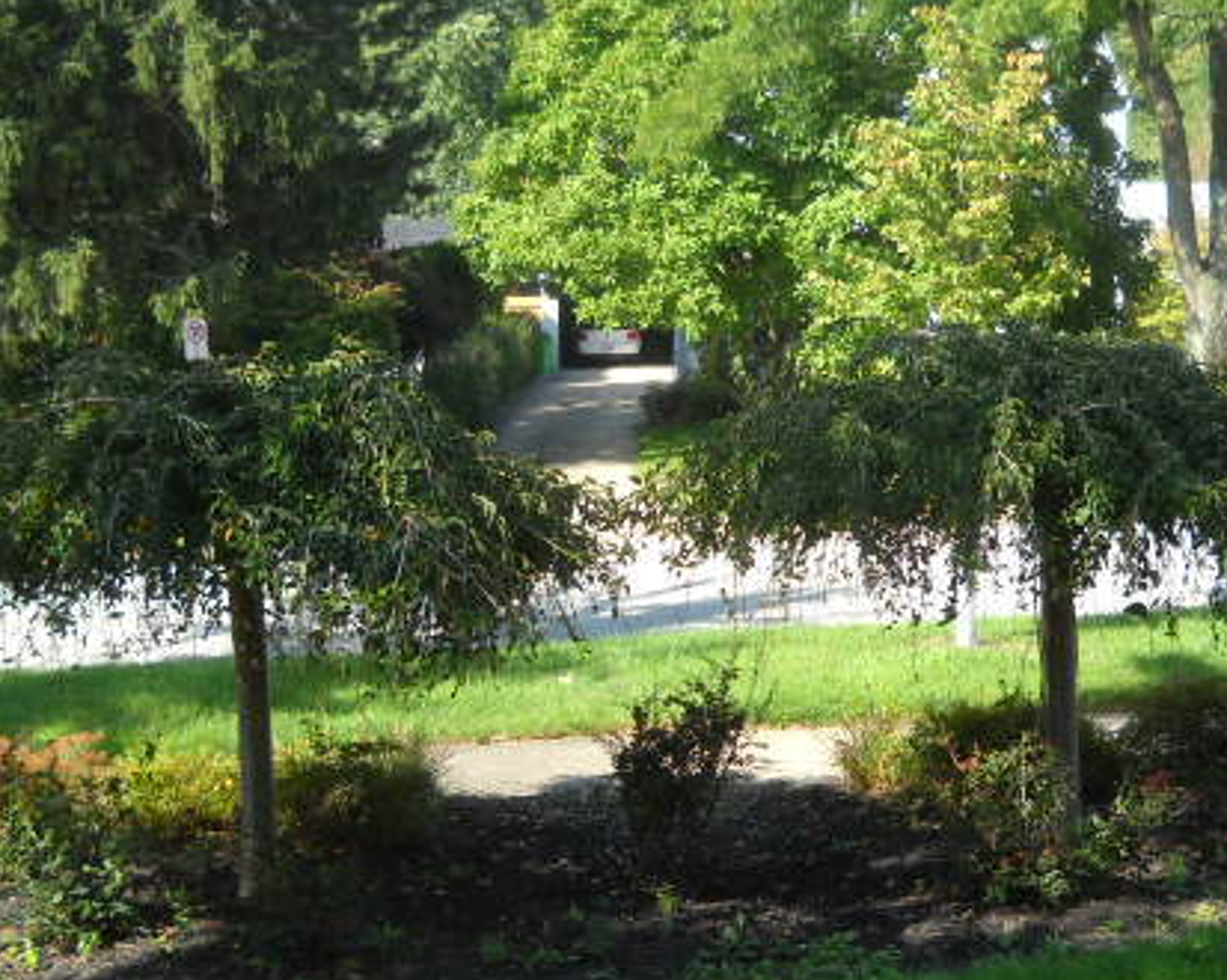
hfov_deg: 30.5
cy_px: 588
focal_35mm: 62
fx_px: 2250
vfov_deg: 24.5
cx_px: 615
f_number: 3.1
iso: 64
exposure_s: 1/239
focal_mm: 6.72
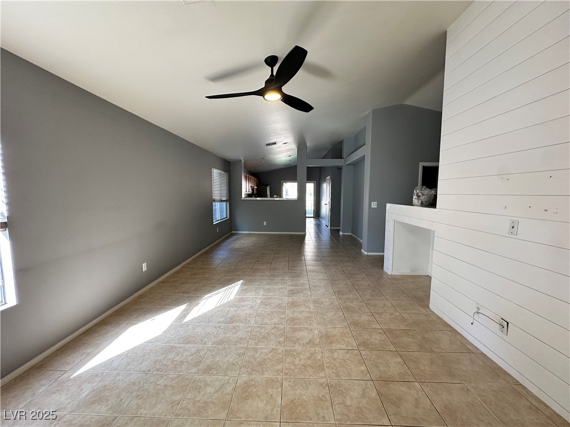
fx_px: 231
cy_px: 214
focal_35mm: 14
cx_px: 285
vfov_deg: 85.7
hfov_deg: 102.1
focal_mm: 2.22
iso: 250
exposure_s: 1/120
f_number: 2.2
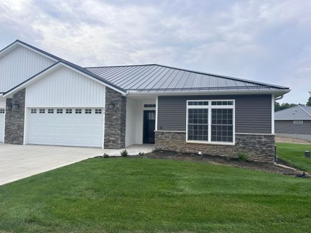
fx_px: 216
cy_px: 116
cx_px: 156
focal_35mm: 24
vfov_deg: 56.8
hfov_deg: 71.6
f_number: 1.78
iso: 80
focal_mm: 6.86
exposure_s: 1/5263
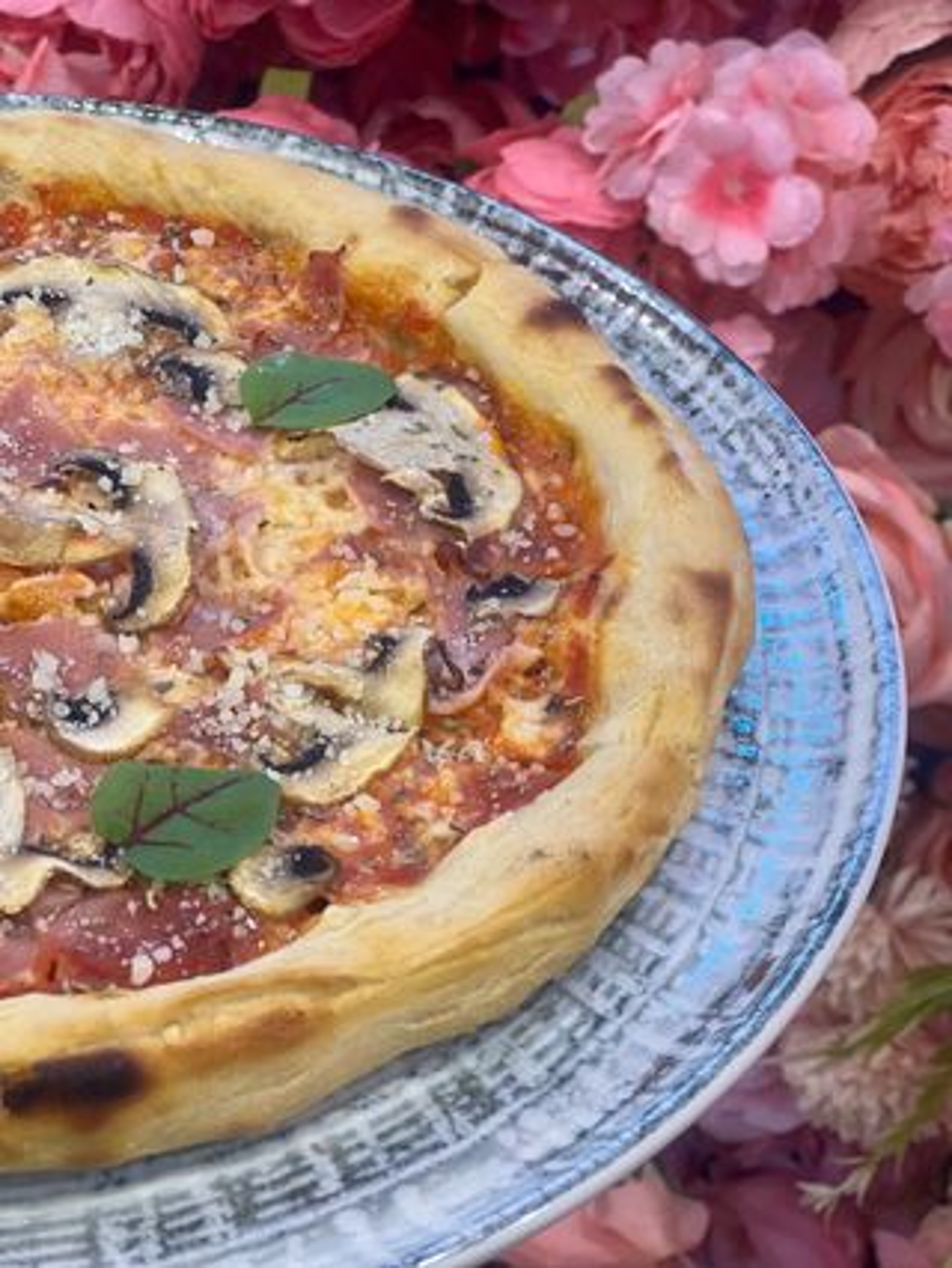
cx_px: 476
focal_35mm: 77
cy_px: 634
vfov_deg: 25.3
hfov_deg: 19.2
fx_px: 2821
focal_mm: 9
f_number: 2.8
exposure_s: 1/33
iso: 125
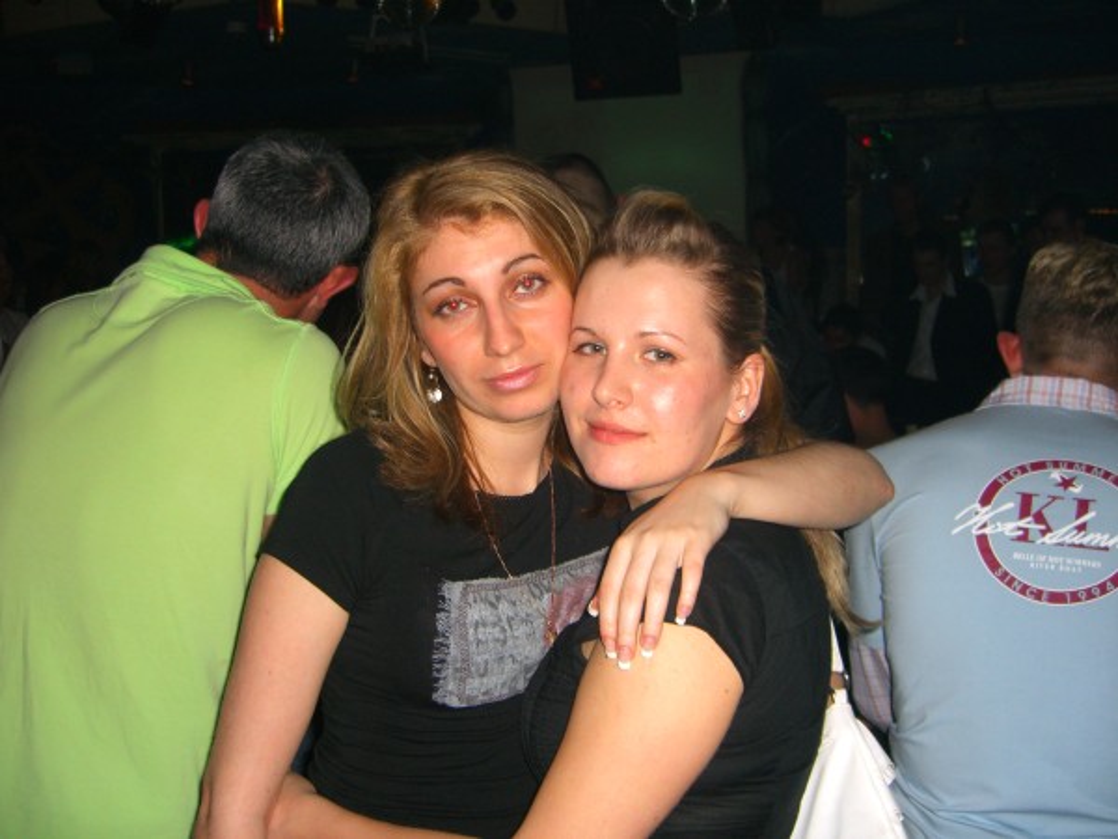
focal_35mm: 38
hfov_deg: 49.0
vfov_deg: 37.7
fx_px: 1227
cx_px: 559
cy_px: 420
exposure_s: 1/60
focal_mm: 7.9
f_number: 2.8
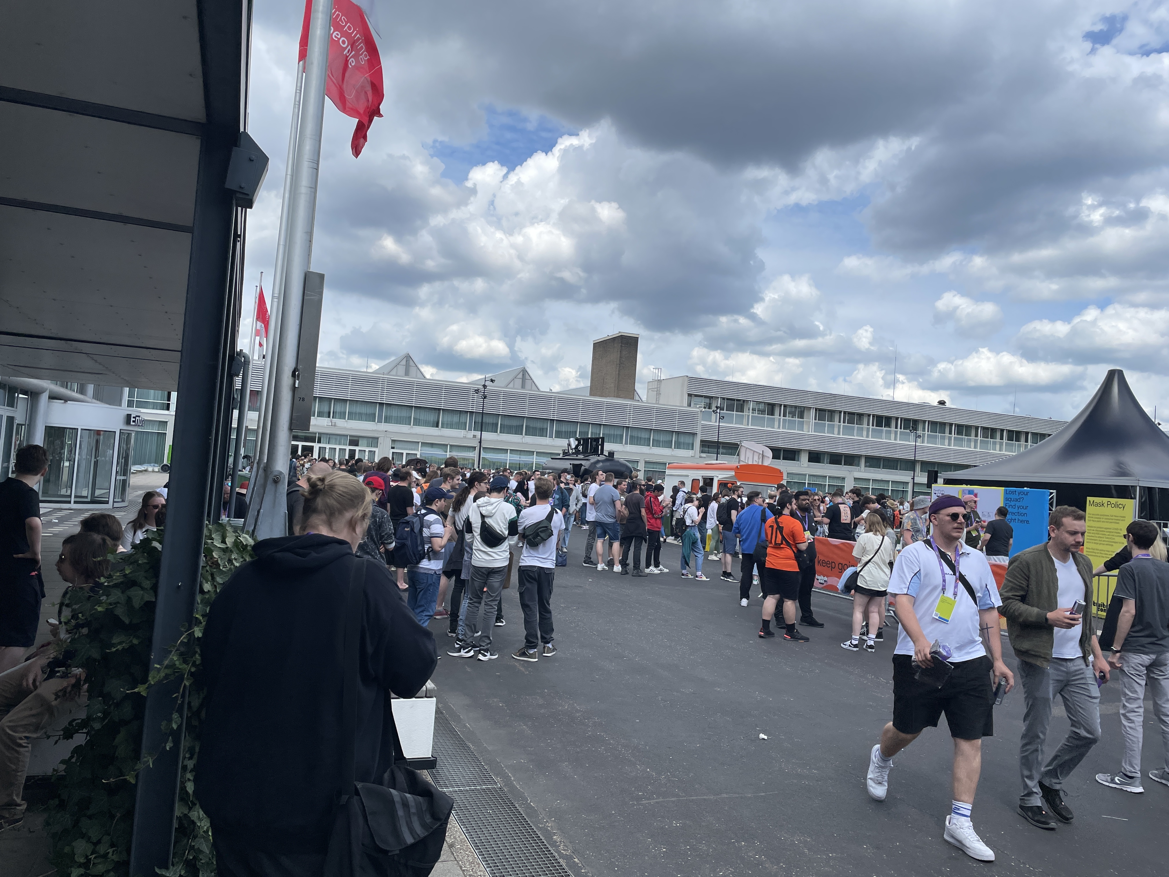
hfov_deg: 67.3
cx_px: 584
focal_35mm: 26
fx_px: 878
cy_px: 438
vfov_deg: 53.1
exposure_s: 1/5556
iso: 50
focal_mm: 4.2
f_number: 1.6
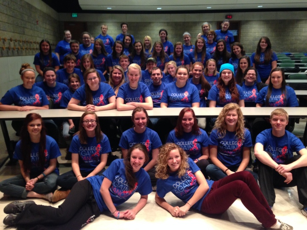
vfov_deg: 42.9
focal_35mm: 33
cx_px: 154
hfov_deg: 55.4
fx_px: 293
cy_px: 115
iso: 200
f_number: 2.4
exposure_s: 1/20
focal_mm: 4.12
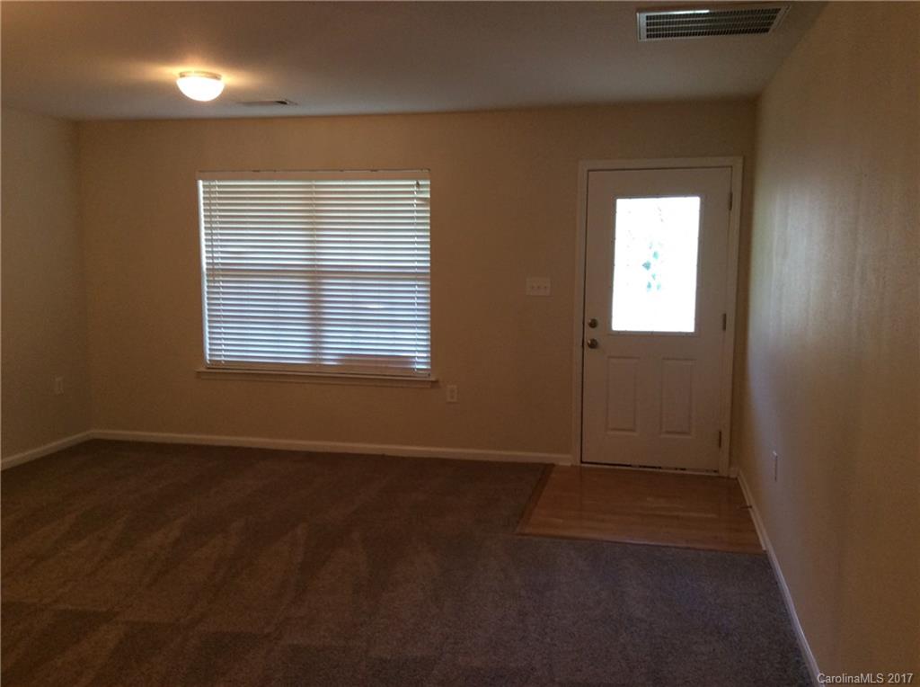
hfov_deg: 56.9
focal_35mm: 32
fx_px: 849
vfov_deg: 44.0
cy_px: 344
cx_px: 460
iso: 64
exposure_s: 1/24
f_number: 2.4
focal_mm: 3.3
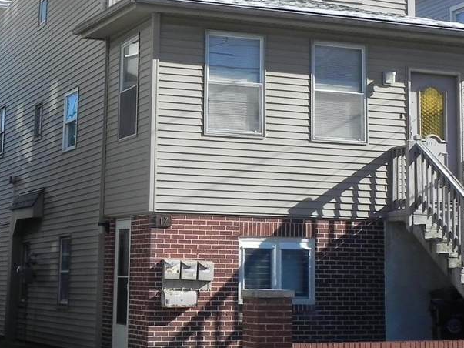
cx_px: 247
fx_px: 1166
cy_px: 103
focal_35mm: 87
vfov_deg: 16.9
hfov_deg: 22.5
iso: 160
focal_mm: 7.3
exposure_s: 1/398
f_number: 6.3
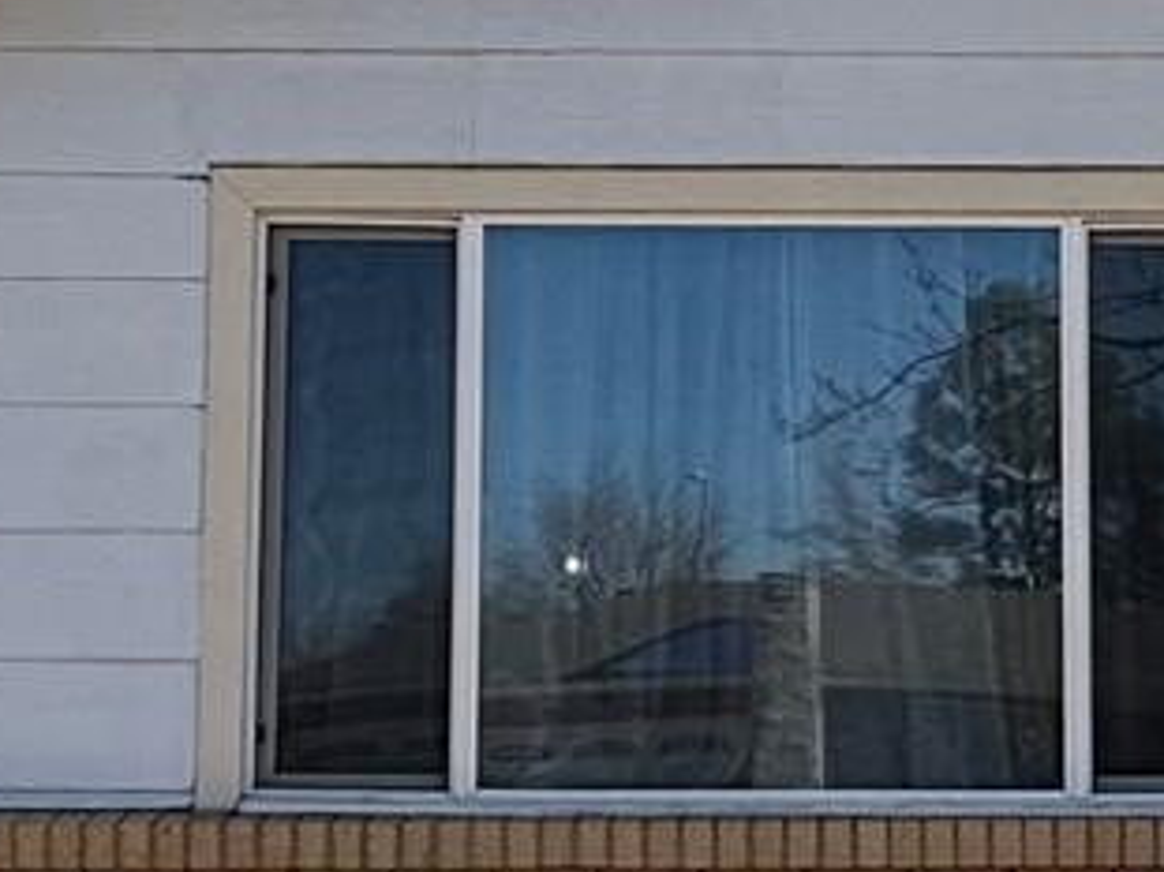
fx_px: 2420
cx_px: 1321
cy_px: 447
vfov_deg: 20.4
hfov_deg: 24.9
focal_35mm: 72
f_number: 2.2
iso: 50
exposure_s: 1/734
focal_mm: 2.22
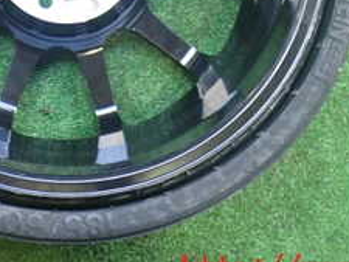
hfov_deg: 24.0
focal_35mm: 80
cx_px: 67
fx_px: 807
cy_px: -59
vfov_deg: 17.5
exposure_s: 1/50
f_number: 2.3
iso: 200
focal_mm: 5.4
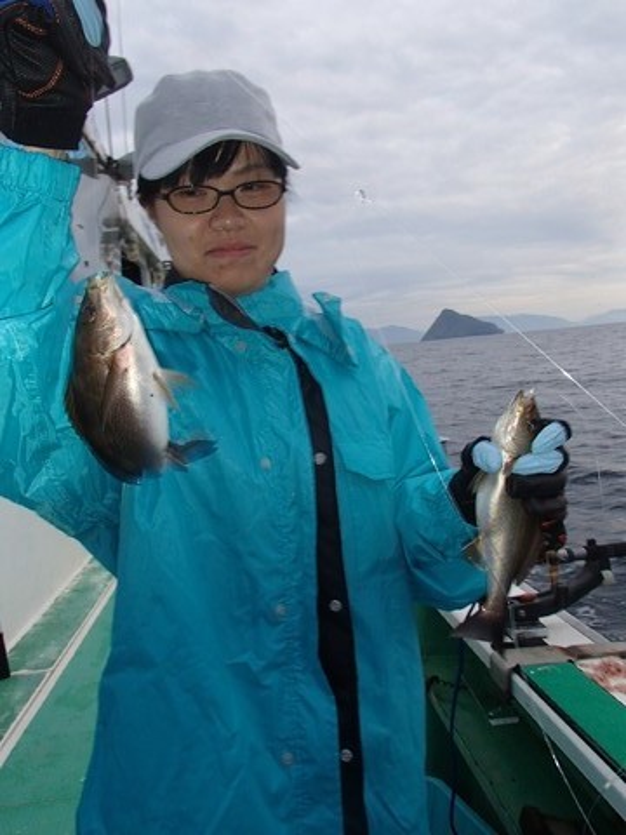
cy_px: 418
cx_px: 313
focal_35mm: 28
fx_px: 675
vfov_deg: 63.4
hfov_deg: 49.7
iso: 200
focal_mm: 5
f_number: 3.9
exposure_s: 1/30
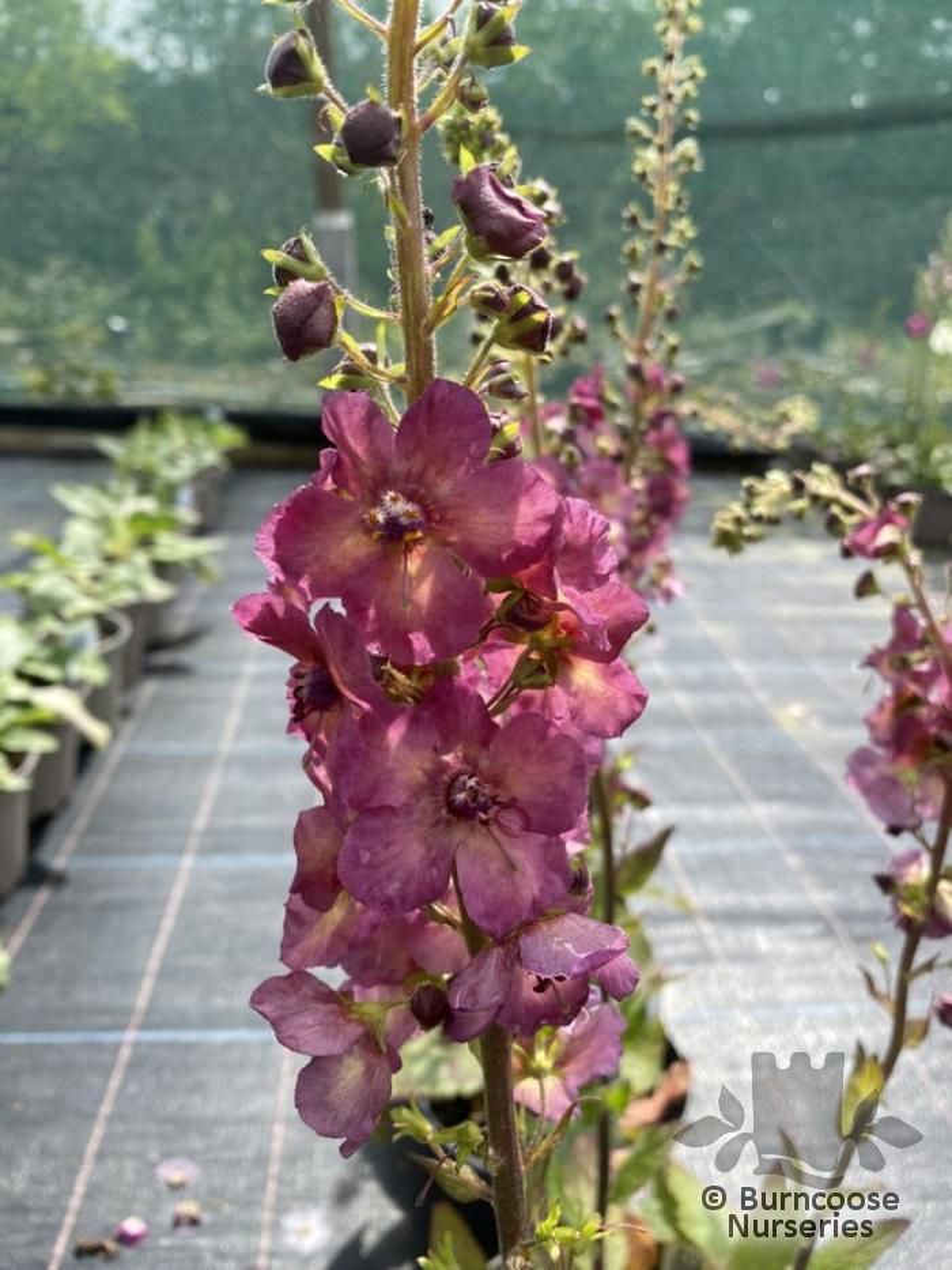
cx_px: 476
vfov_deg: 67.3
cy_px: 635
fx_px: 953
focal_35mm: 26
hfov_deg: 53.1
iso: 32
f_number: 1.8
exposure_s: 1/1103
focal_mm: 4.25
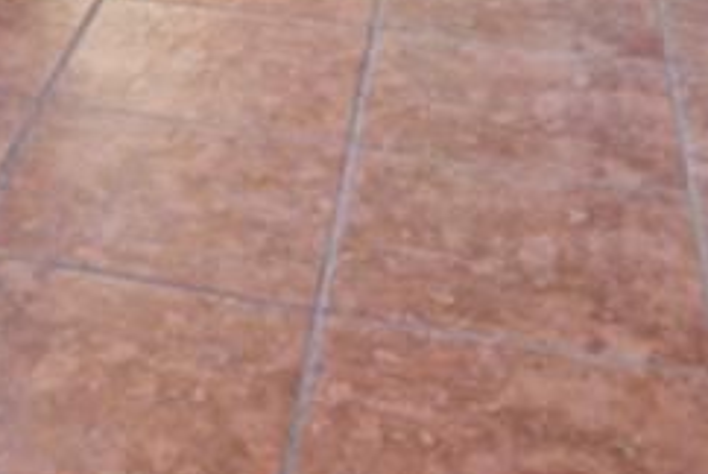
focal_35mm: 99
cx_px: -138
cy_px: -731
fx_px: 1949
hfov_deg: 19.4
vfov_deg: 11.2
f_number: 8
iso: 4000
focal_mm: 16
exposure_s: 1/30
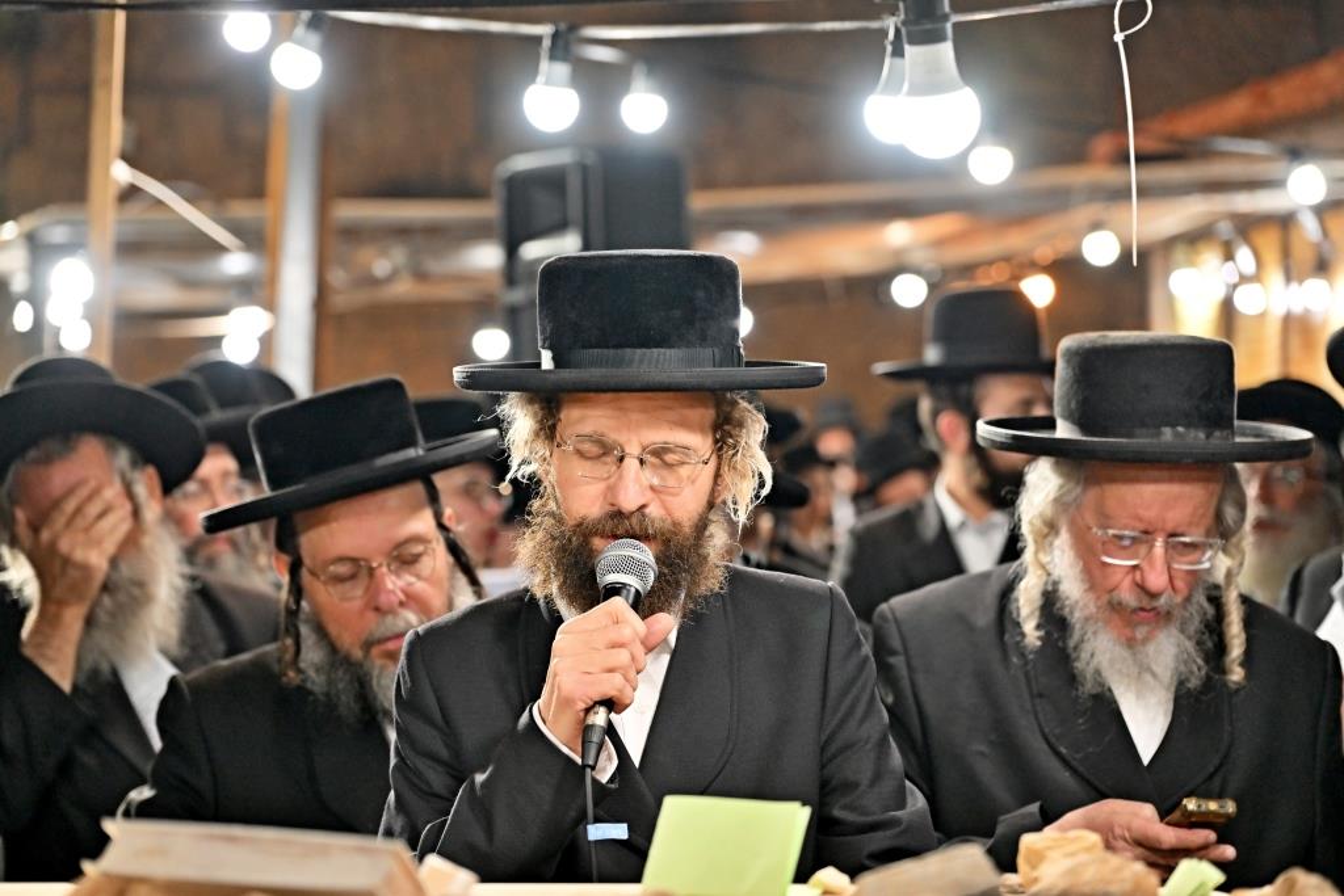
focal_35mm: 95
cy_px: 448
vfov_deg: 14.4
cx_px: 672
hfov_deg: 21.5
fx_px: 3547
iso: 1250
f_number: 4
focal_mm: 95
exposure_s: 1/250
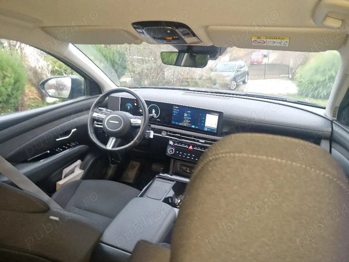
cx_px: 174
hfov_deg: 73.9
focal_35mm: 23
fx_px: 232
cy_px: 131
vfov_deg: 58.9
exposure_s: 1/100
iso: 320
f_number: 1.8
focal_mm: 5.54
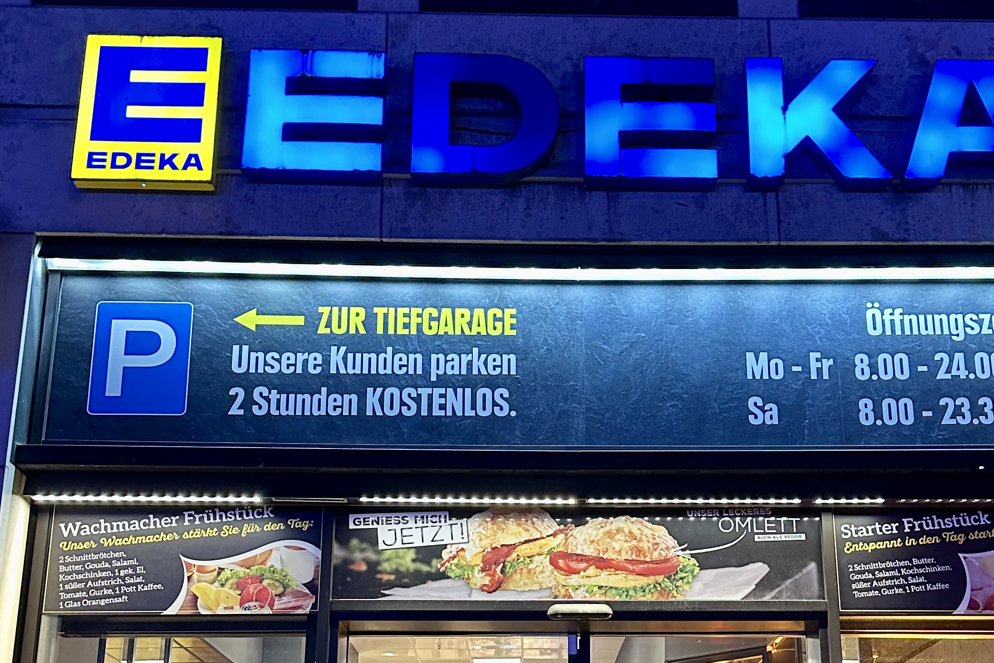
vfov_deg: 28.7
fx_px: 1270
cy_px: 516
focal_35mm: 46
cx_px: 571
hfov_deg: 42.6
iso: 500
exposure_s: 1/50
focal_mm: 6.86
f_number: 1.78
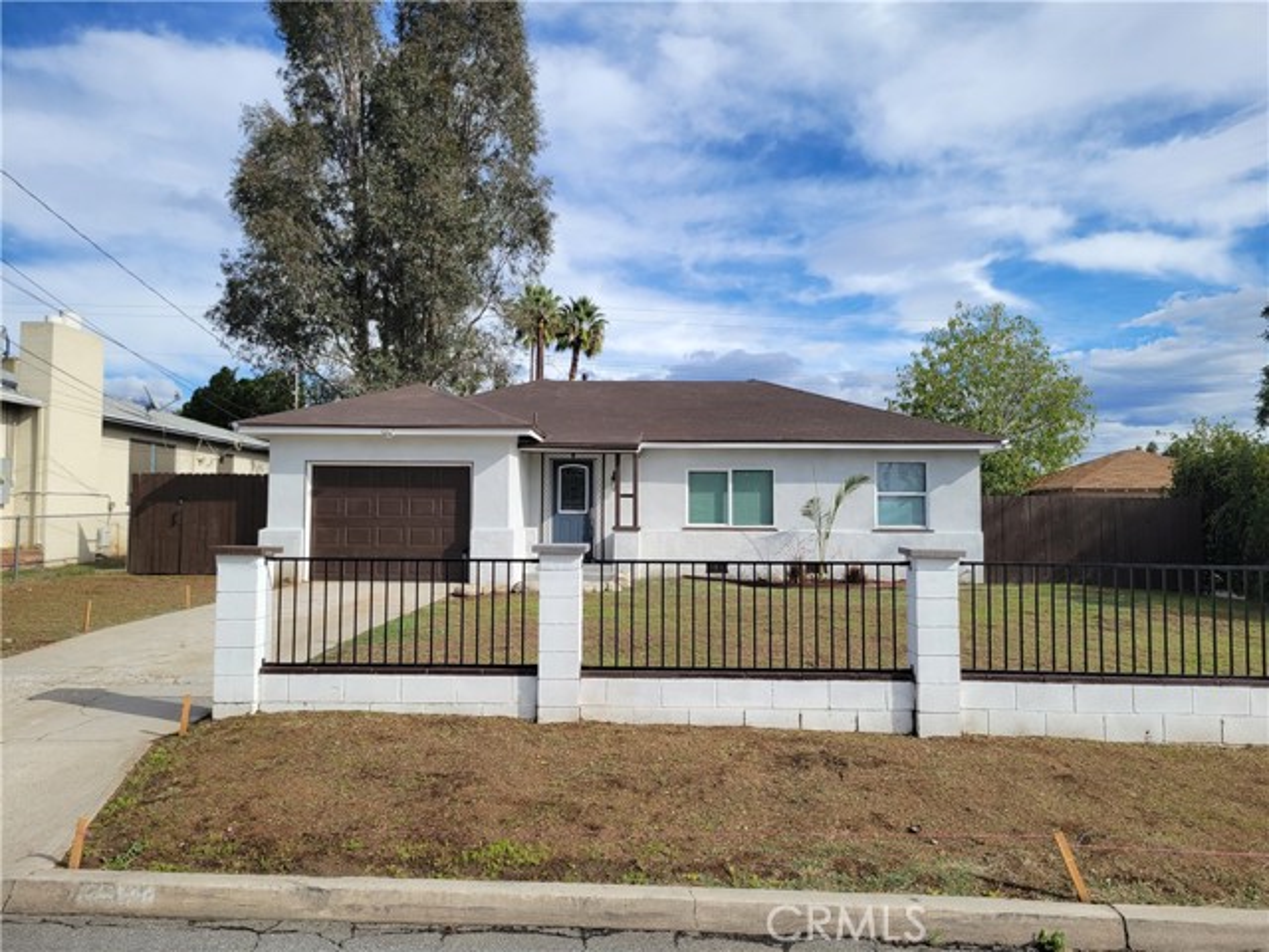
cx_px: 634
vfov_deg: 53.1
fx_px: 953
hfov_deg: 67.3
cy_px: 476
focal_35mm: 26
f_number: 1.8
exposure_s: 1/2977
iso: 40
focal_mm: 5.4
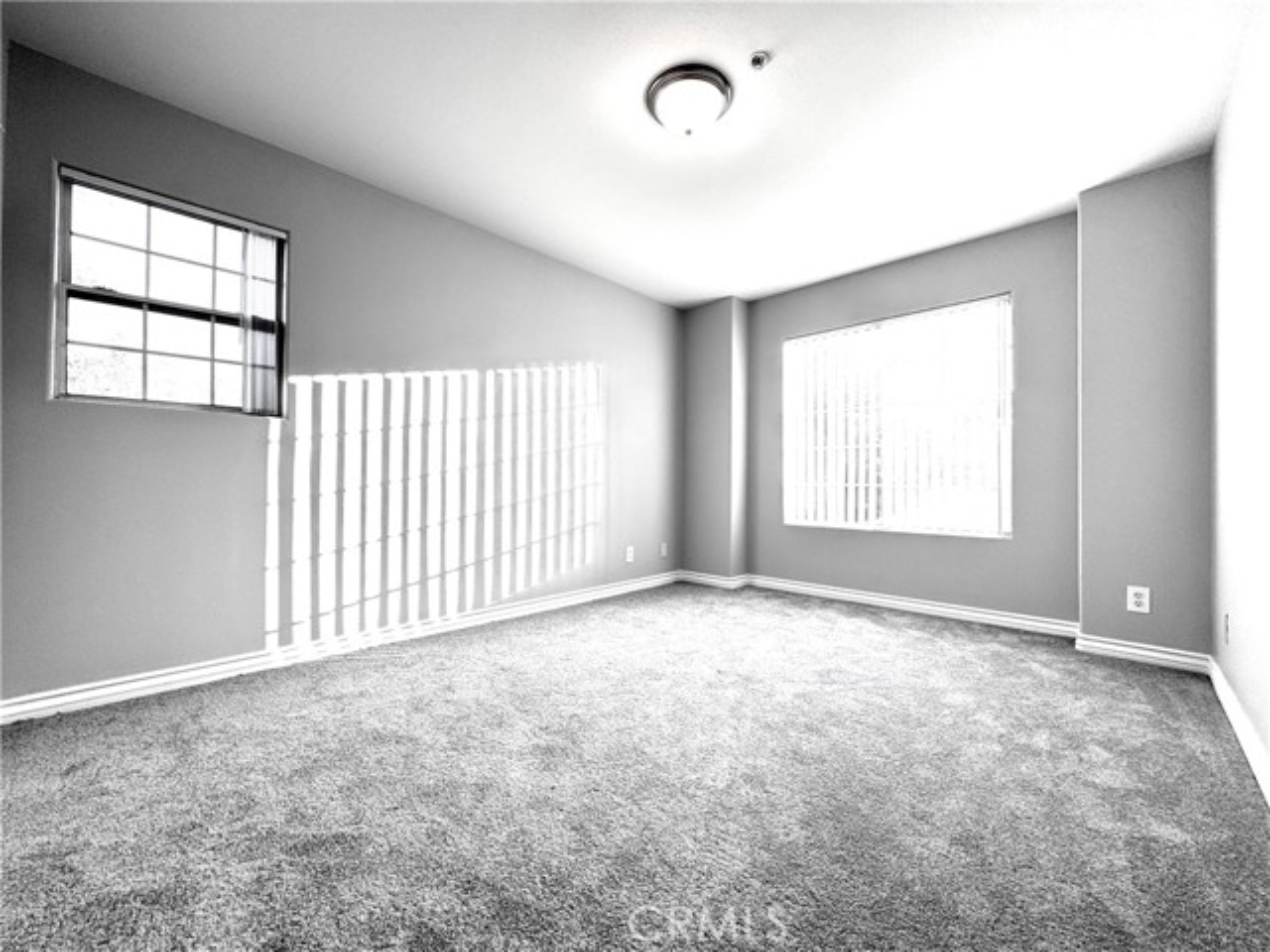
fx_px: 514
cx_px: 635
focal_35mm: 14
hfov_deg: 102.1
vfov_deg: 85.7
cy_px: 476
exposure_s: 1/131
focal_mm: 2.22
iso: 40
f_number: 2.2
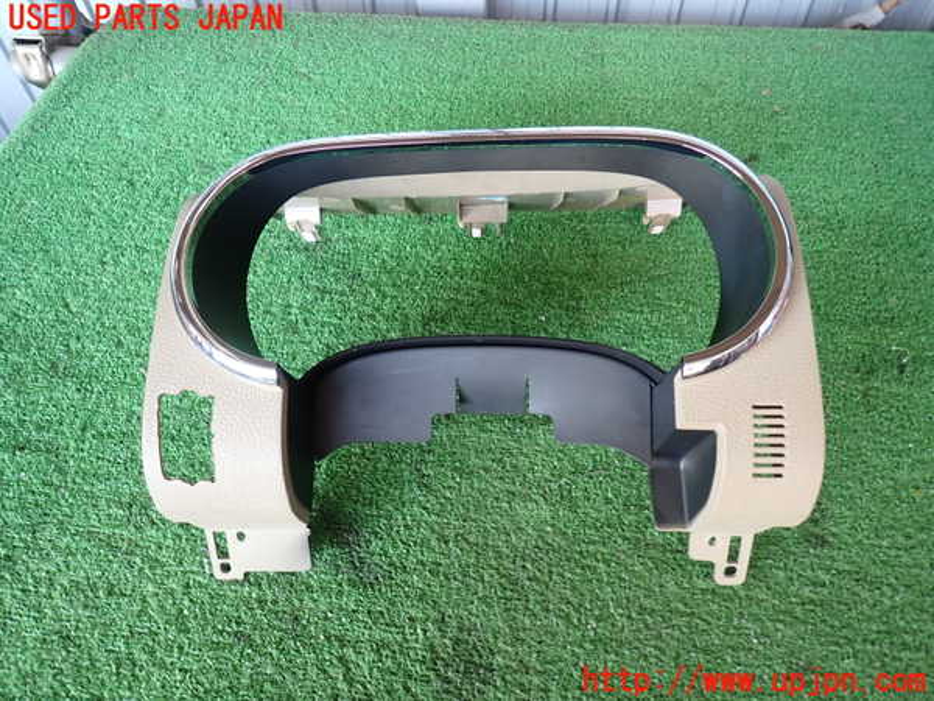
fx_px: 675
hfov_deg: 69.4
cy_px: 350
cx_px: 467
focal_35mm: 25
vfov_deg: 54.9
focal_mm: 4.5
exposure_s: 1/50
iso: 200
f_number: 2
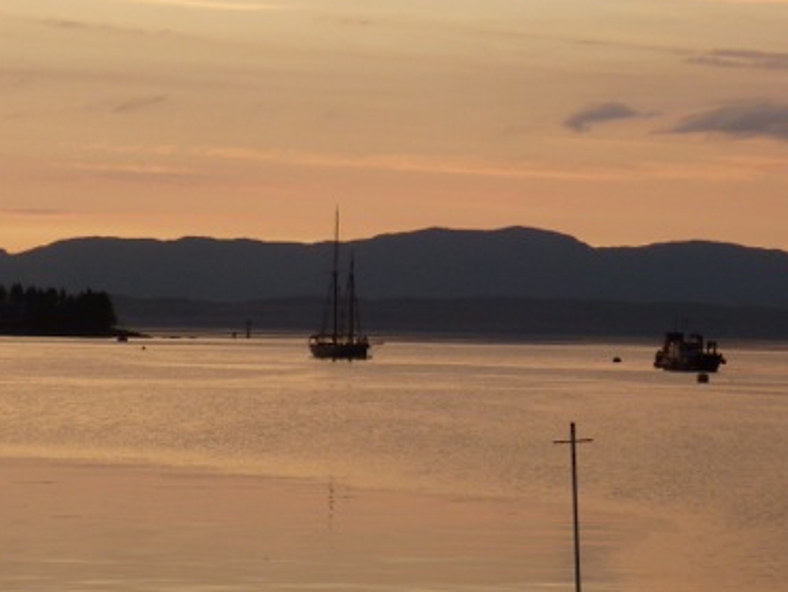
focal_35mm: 158
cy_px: 287
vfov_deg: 9.4
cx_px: 373
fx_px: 3599
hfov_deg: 12.5
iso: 80
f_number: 4.1
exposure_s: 1/100
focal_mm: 12.4
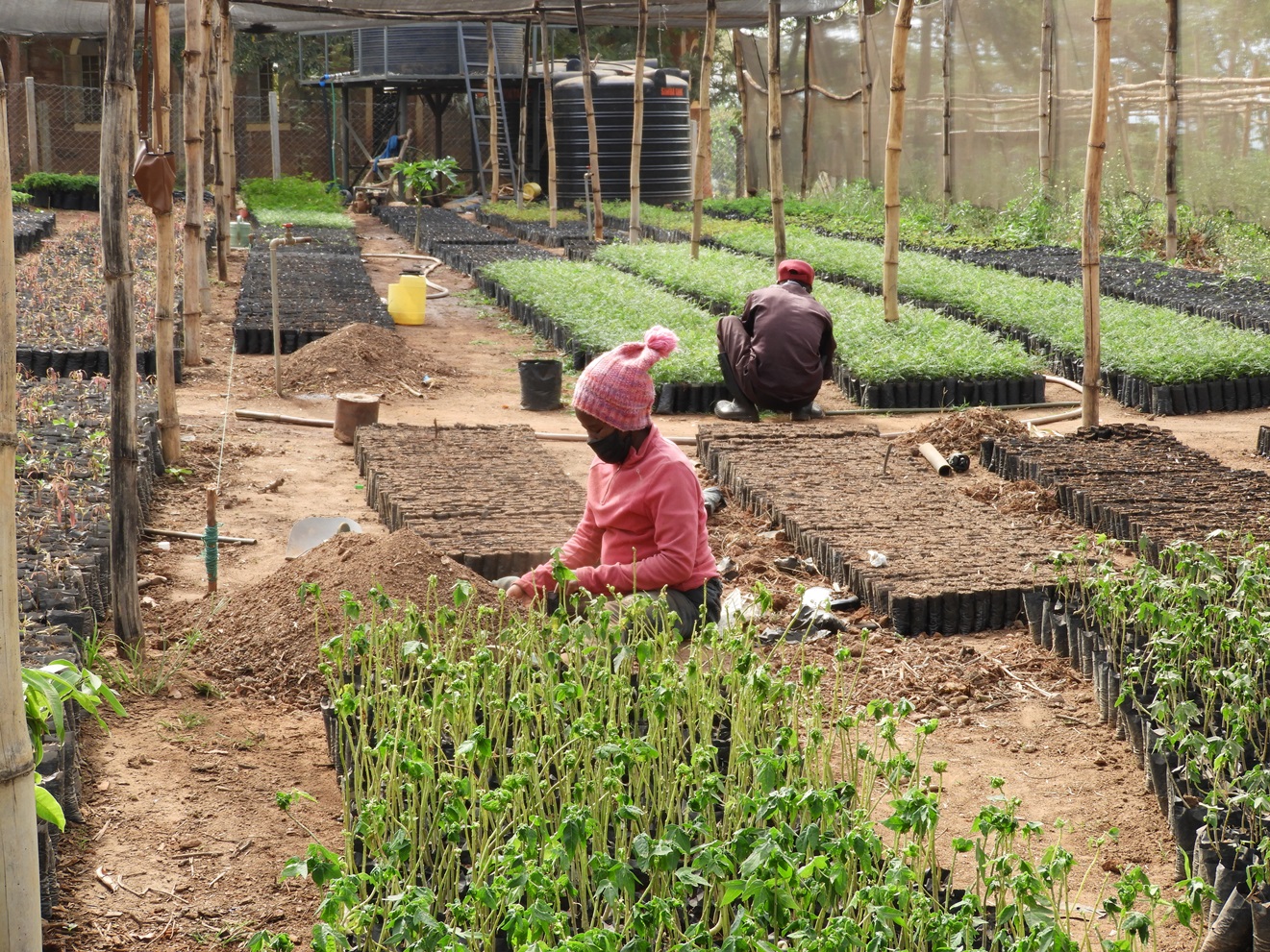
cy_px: 476
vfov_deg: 21.0
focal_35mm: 70
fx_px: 2568
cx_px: 635
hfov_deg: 27.8
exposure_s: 1/125
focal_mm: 12.5
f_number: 4.5
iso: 100
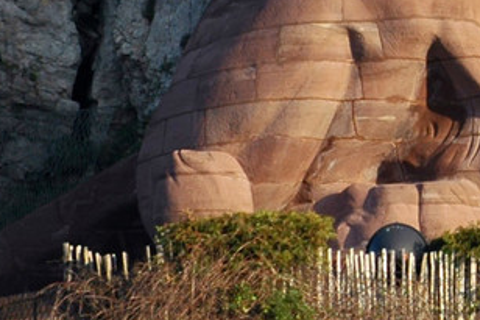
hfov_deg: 1.5
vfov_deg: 1.0
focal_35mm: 1362
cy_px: -338
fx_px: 18144
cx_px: 1136
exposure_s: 1/500
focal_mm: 175
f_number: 5.6
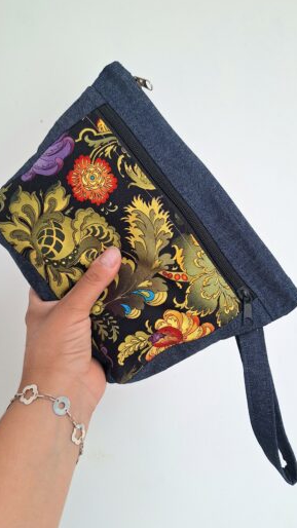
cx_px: 146
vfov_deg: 71.9
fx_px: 364
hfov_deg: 44.4
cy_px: 268
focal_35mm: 26
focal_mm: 5.54
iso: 50
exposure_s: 1/100
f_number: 1.8
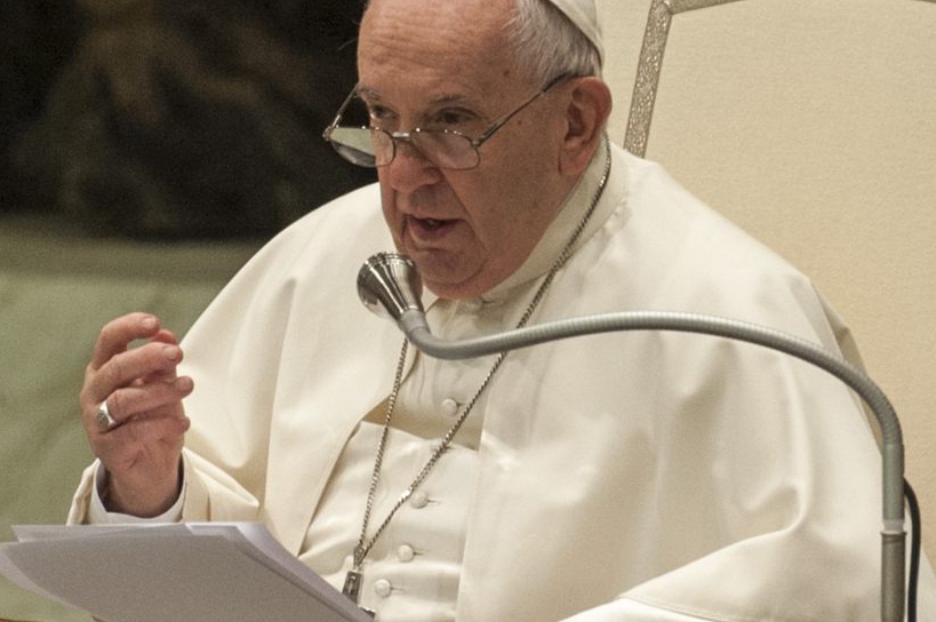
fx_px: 19035
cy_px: 320
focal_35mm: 733
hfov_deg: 2.8
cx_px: 584
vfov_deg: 1.9
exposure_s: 1/200
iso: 2000
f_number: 5.6
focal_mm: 500
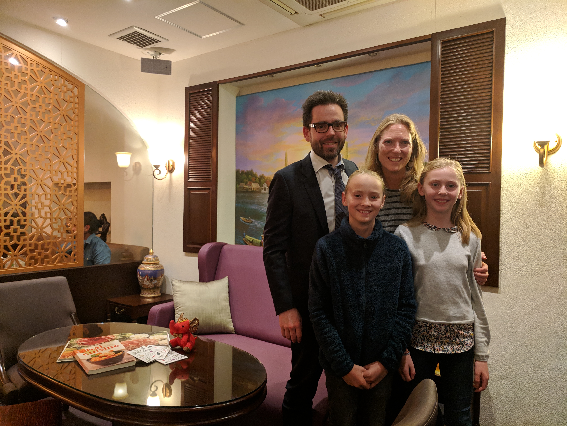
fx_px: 426
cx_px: 284
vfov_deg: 53.1
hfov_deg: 67.3
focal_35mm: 26
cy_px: 213
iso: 661
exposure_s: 1/33.3
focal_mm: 4.67
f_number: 2
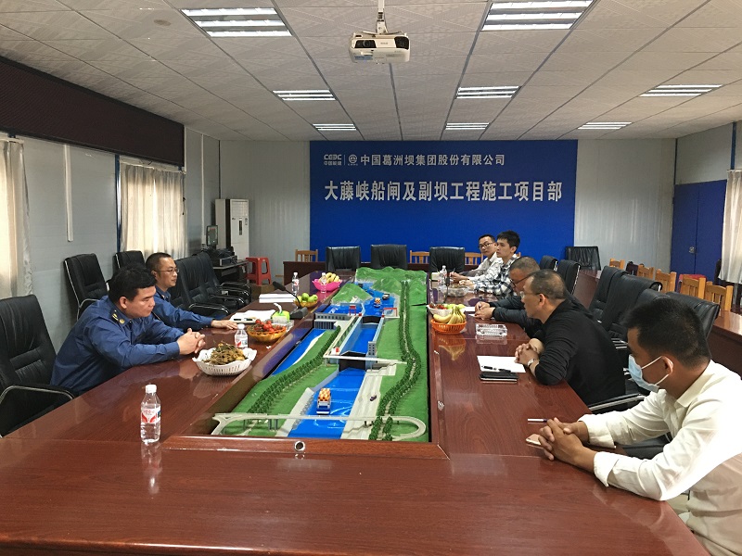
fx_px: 622
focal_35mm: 29
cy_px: 278
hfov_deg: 61.7
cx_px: 371
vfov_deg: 48.2
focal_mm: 4.15
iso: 80
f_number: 2.2
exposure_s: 1/10
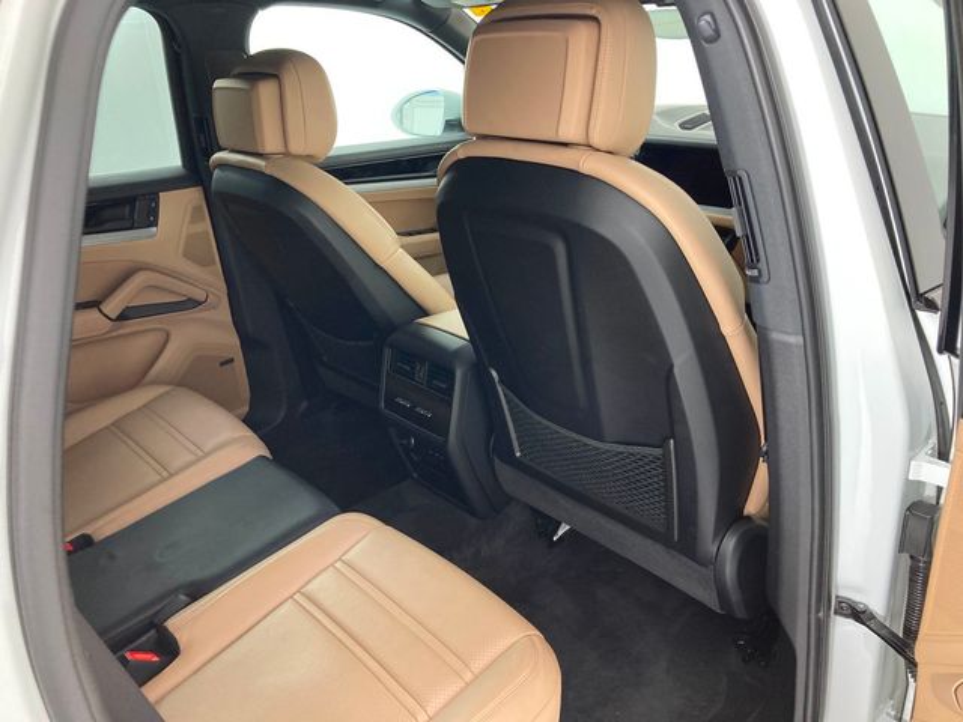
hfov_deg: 63.4
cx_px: 482
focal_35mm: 28
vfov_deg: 49.7
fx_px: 779
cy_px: 361
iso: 100
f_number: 1.8
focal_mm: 3.99
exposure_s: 1/60
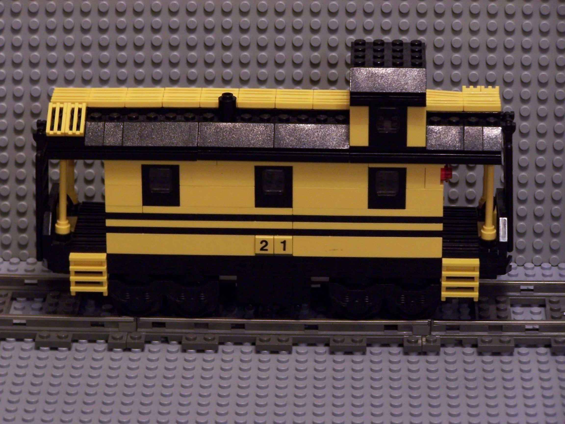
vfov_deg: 9.3
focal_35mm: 159
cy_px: 212
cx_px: 282
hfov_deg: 12.4
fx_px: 2595
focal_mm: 26.4
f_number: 3.2
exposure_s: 1/8
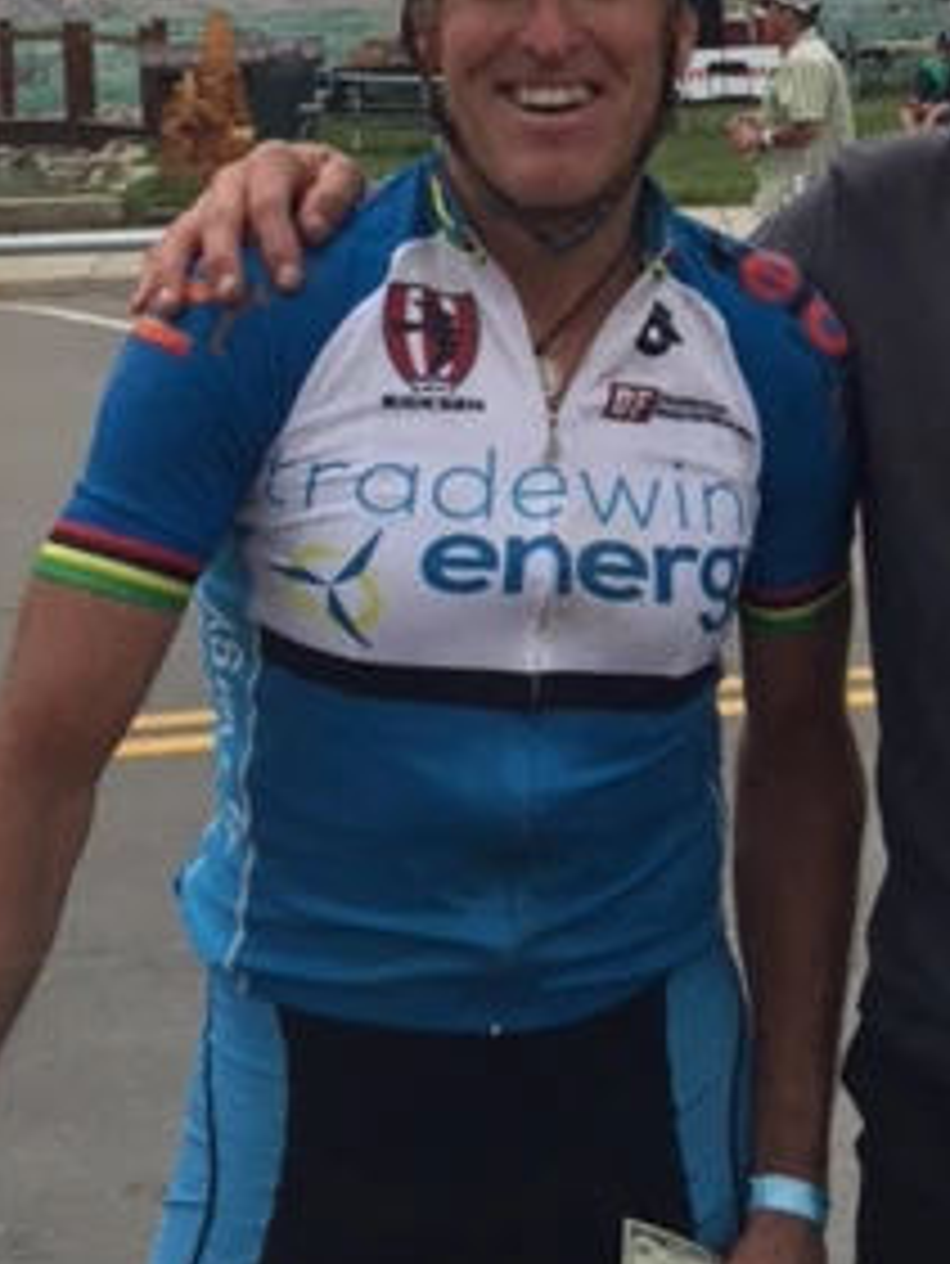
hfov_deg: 21.9
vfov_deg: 28.0
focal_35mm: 66
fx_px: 2413
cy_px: 67
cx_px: 810
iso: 32
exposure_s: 1/1799
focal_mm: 4.15
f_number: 2.2
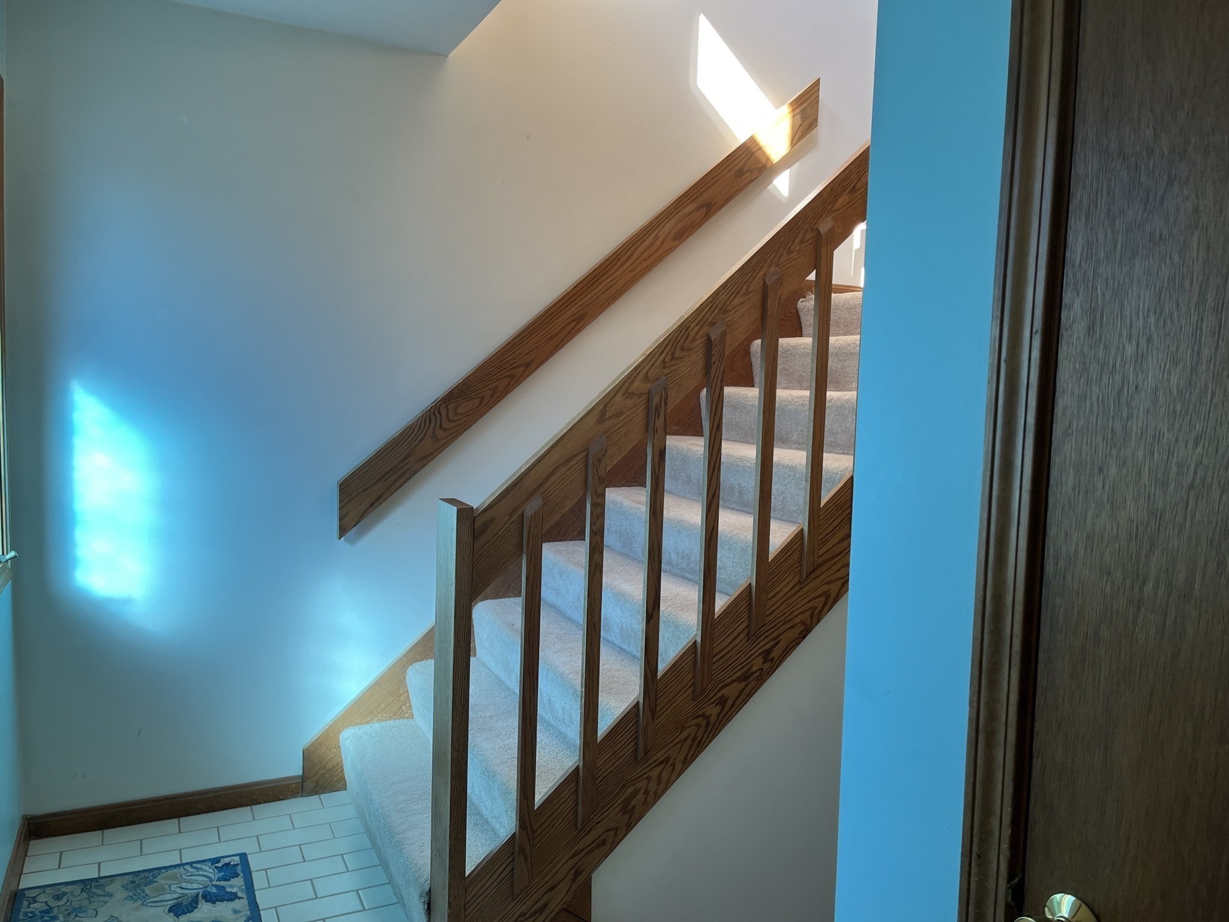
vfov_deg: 53.1
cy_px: 461
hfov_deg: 67.3
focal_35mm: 26
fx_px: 923
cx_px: 614
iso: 64
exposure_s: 1/122
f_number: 1.6
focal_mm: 5.1
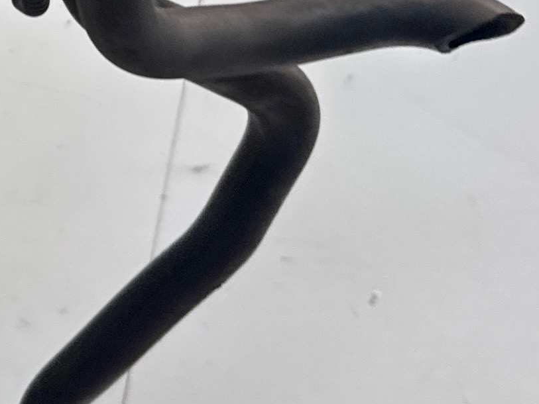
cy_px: -177
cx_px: -493
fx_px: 1853
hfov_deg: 14.2
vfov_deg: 12.0
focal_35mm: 119
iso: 80
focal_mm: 6.76
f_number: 1.78
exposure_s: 1/100
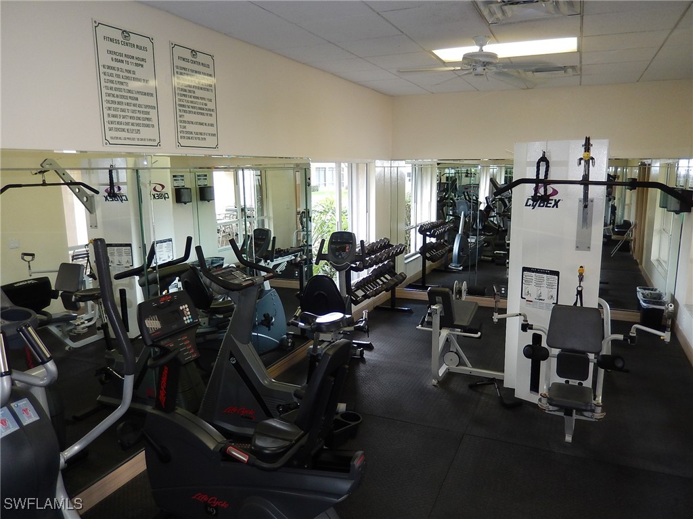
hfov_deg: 69.4
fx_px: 500
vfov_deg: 54.9
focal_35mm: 25
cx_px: 346
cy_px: 260
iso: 200
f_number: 3.4
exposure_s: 1/30
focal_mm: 4.5
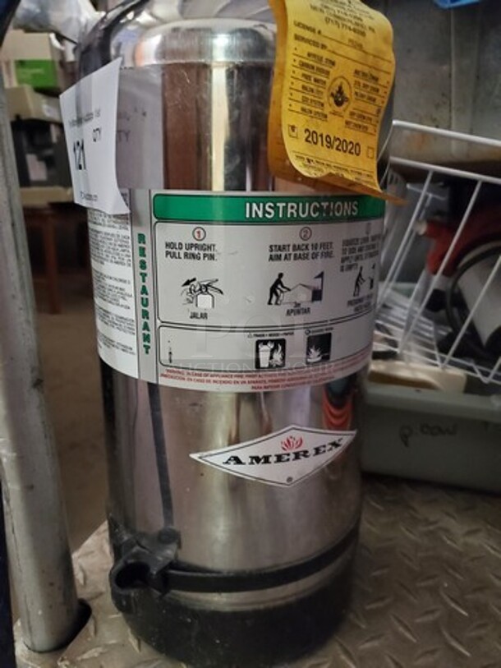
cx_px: 250
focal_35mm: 26
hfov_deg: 53.1
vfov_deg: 67.3
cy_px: 334
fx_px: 502
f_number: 1.5
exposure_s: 1/40
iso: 640
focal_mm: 4.3
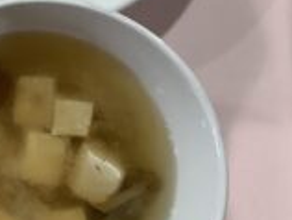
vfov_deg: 14.9
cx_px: -113
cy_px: 1
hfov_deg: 18.3
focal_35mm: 98
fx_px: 828
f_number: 2.4
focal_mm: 3.3
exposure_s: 1/50
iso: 80
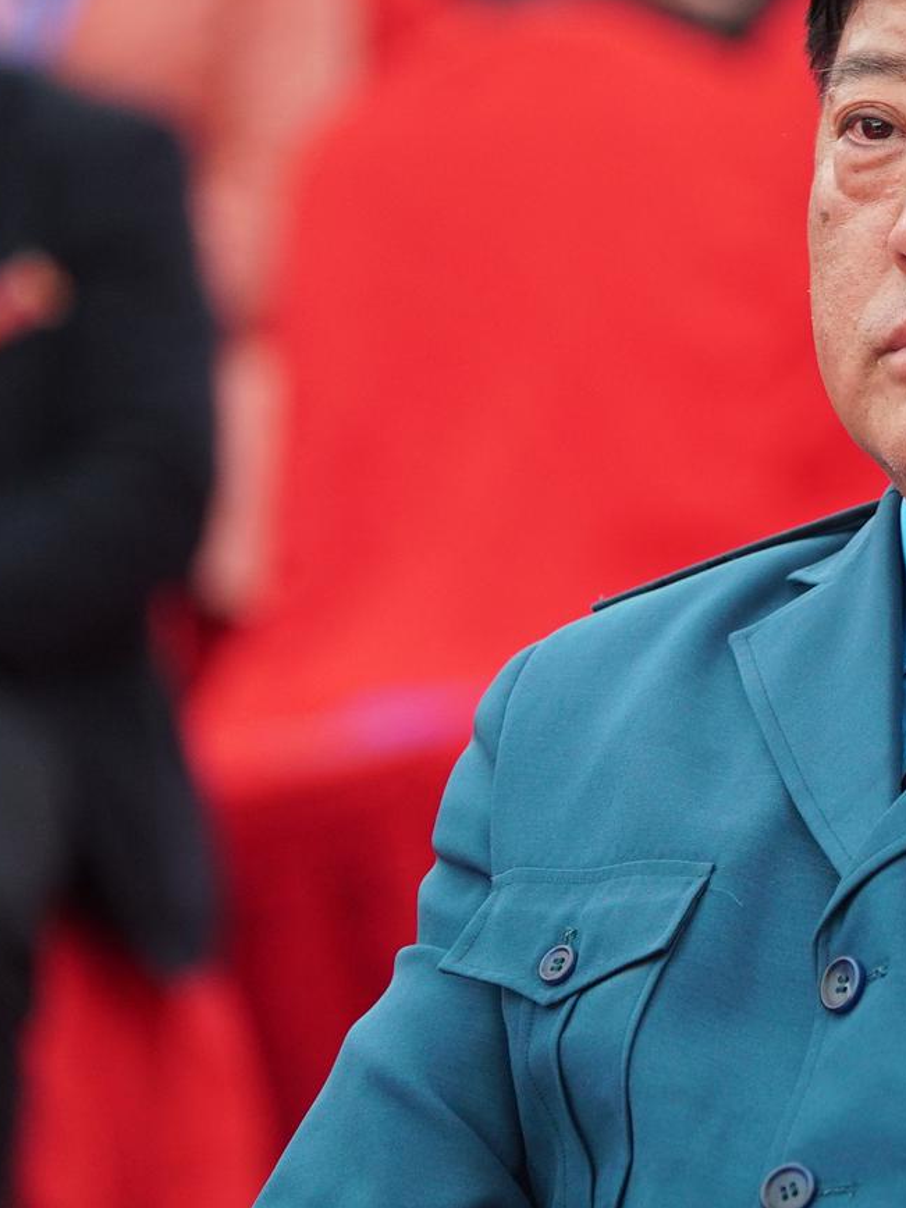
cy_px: 380
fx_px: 15843
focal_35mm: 454
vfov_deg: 4.4
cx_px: 1003
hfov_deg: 3.3
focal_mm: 200
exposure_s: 1/250
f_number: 4
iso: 1600
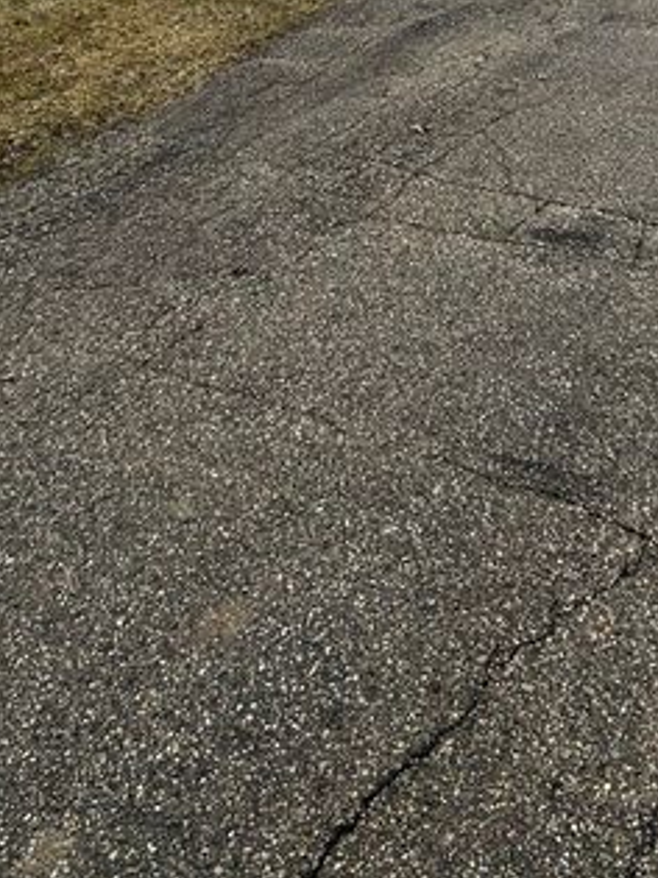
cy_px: -40
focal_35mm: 55
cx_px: 374
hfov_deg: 26.5
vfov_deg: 31.7
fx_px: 1395
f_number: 1.5
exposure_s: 1/3704
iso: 50
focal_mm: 5.7
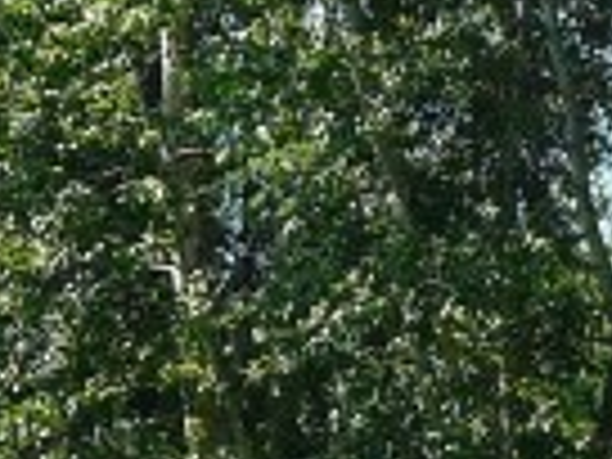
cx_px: -266
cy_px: 158
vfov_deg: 1.9
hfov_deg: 2.5
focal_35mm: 782
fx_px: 13826
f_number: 4.5
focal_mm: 17
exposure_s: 1/250
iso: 100
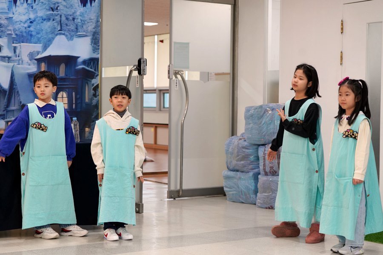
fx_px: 745
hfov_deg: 28.8
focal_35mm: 70
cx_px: 192
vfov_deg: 19.5
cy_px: 128
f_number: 4
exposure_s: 1/160
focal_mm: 70
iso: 1000
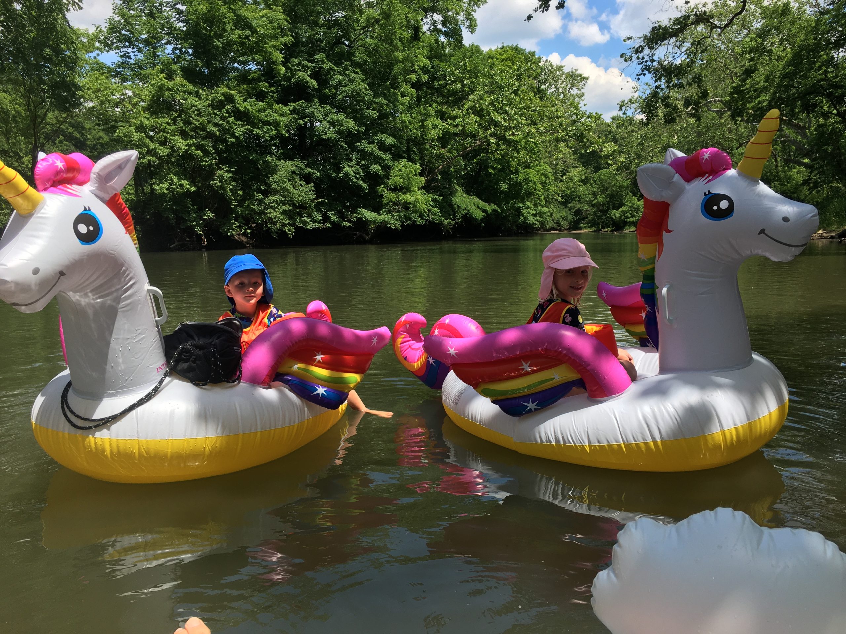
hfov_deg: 61.7
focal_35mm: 29
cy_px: 317
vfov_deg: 48.2
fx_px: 709
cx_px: 423
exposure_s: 1/1148
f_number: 2.2
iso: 25
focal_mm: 4.15
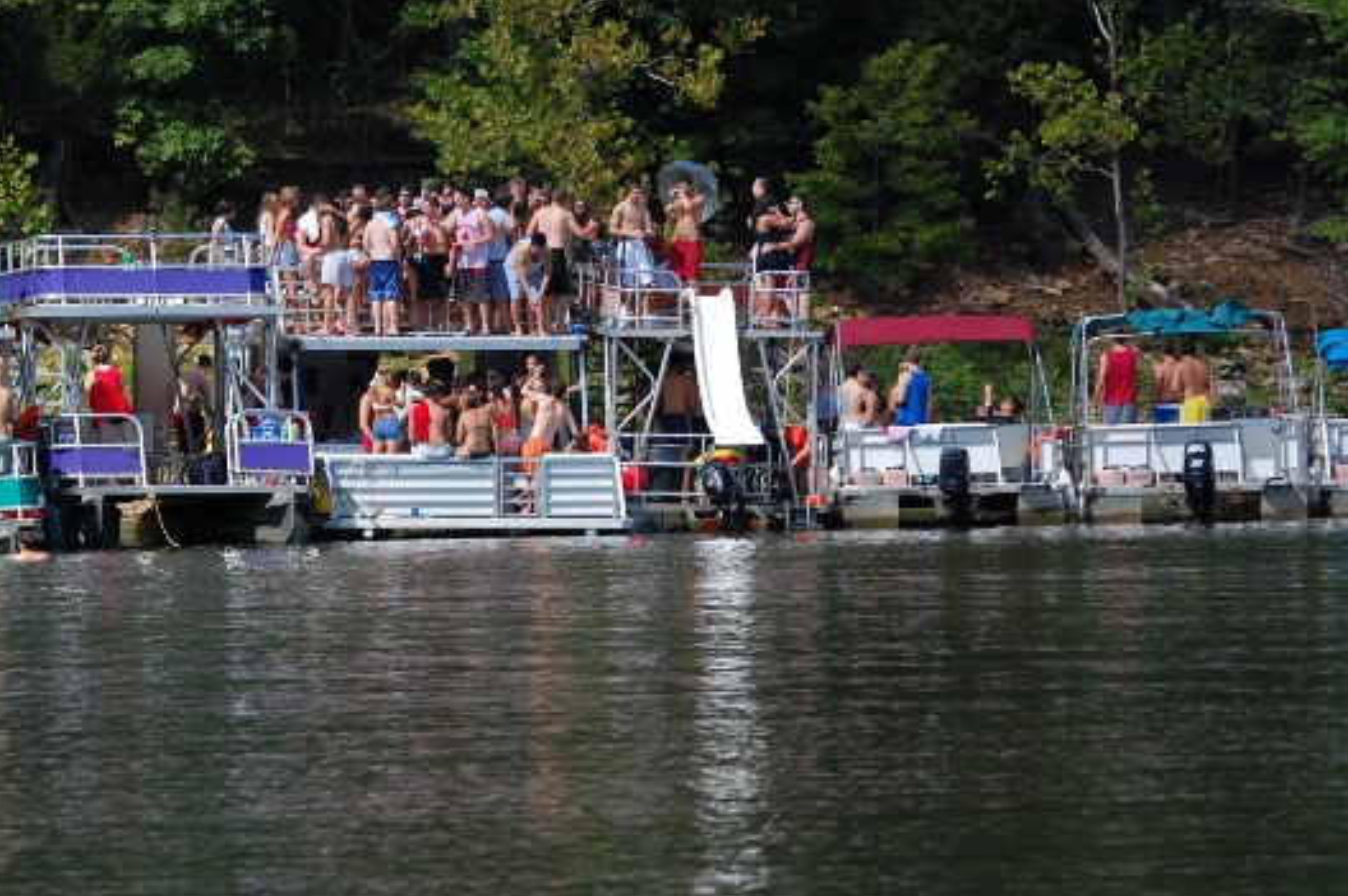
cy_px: 493
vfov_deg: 4.0
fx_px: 12756
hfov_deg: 6.0
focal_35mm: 341
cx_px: 429
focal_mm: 150
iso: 800
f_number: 6.3
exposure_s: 1/2500
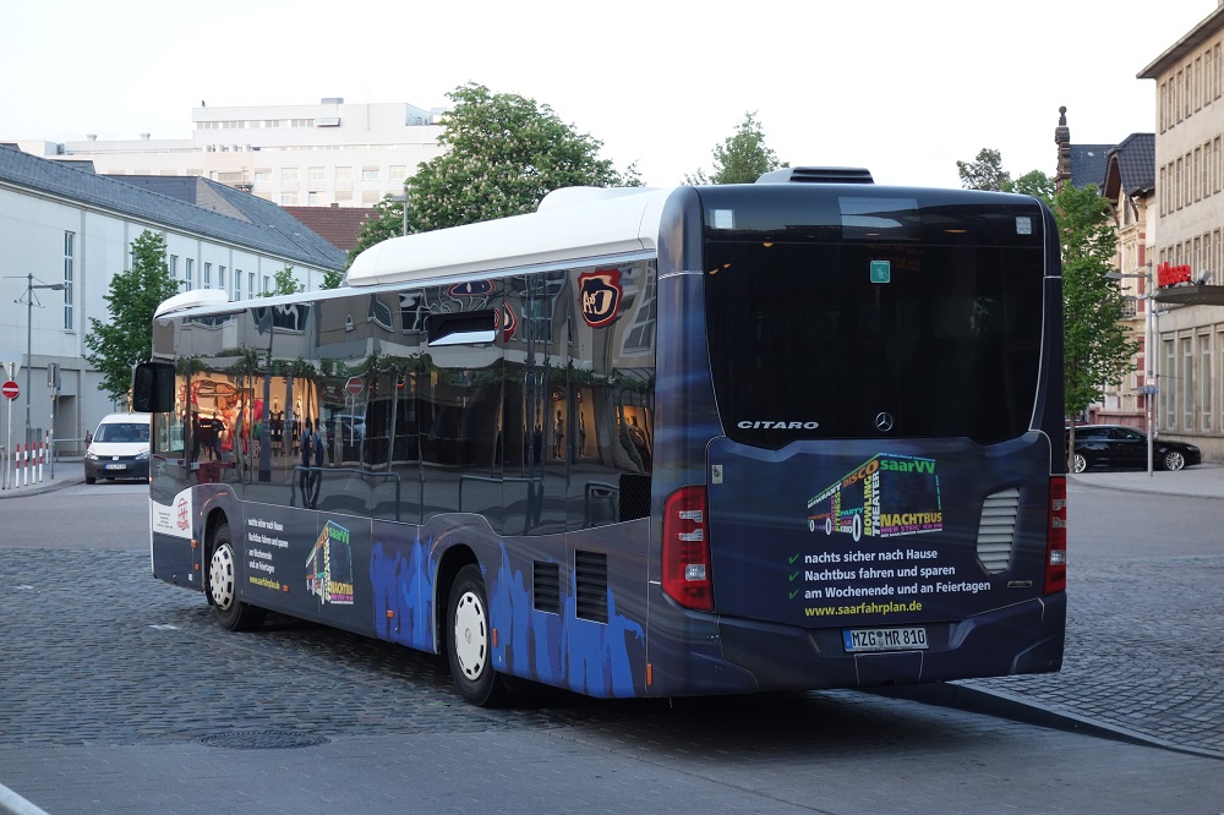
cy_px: 408
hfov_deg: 27.4
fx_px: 2515
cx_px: 612
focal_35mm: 74
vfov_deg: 18.4
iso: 500
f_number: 4
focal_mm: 27.54
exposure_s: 1/100
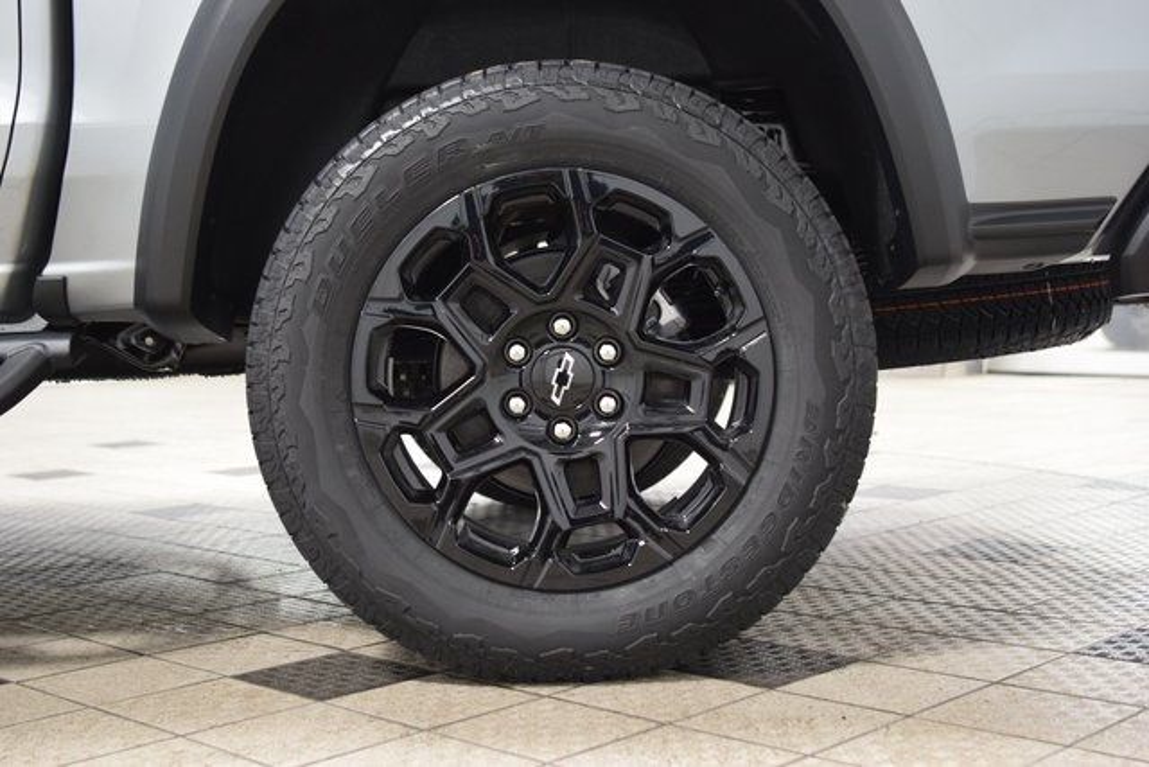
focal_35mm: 51
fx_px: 1628
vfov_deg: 26.5
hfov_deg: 38.9
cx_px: 574
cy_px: 384
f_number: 2.8
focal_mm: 34
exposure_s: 1/60
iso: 1600
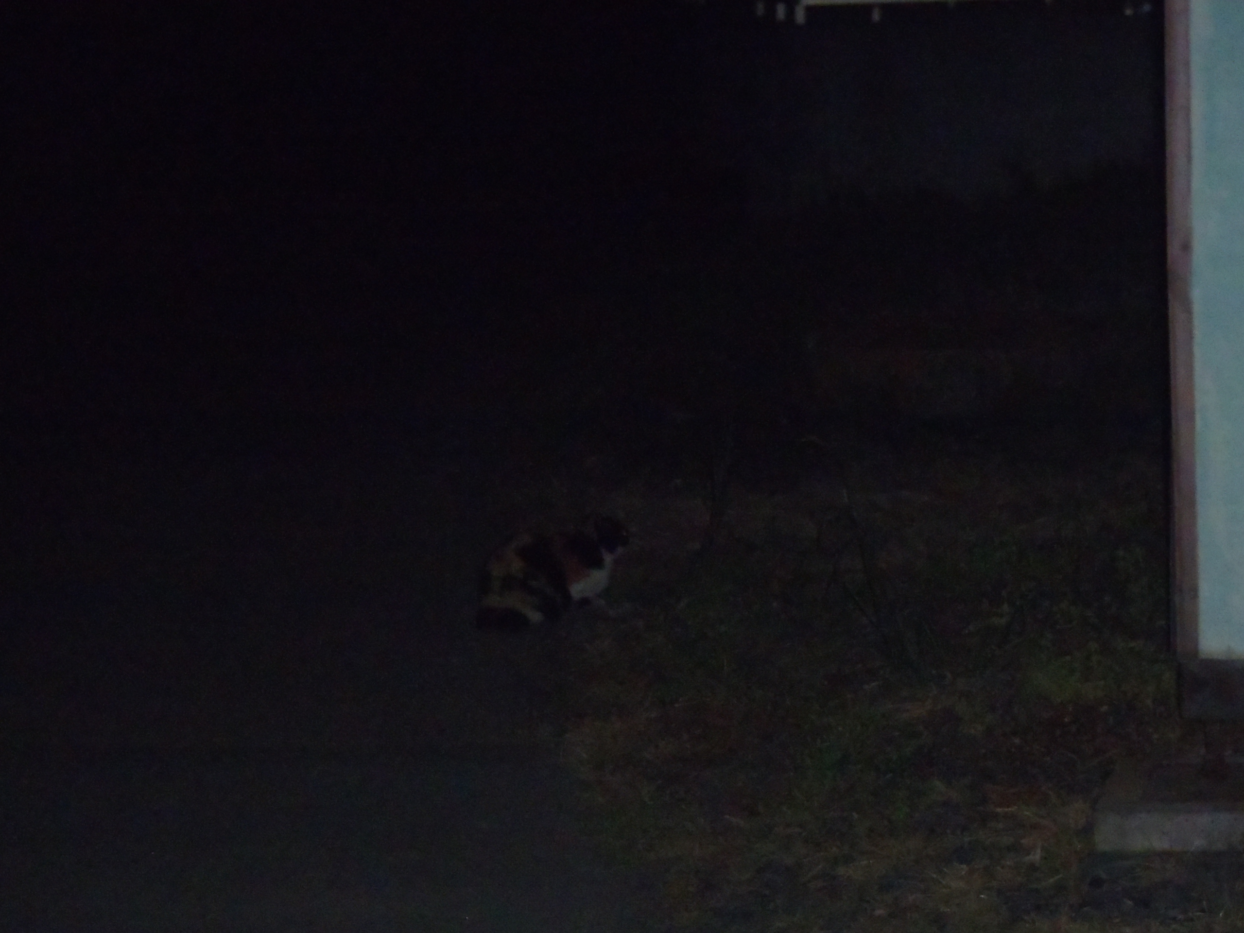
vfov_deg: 16.2
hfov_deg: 21.5
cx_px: 622
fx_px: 3270
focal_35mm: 91
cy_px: 466
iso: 800
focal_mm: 16.25
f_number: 4.7
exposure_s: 1/80
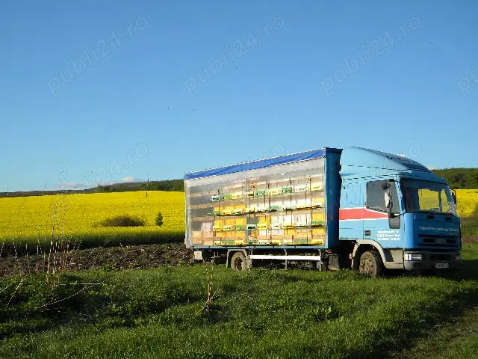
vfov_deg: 35.1
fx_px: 566
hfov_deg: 45.8
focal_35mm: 41
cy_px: 180
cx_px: 239
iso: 80
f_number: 3.8
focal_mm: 7.3
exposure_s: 1/570
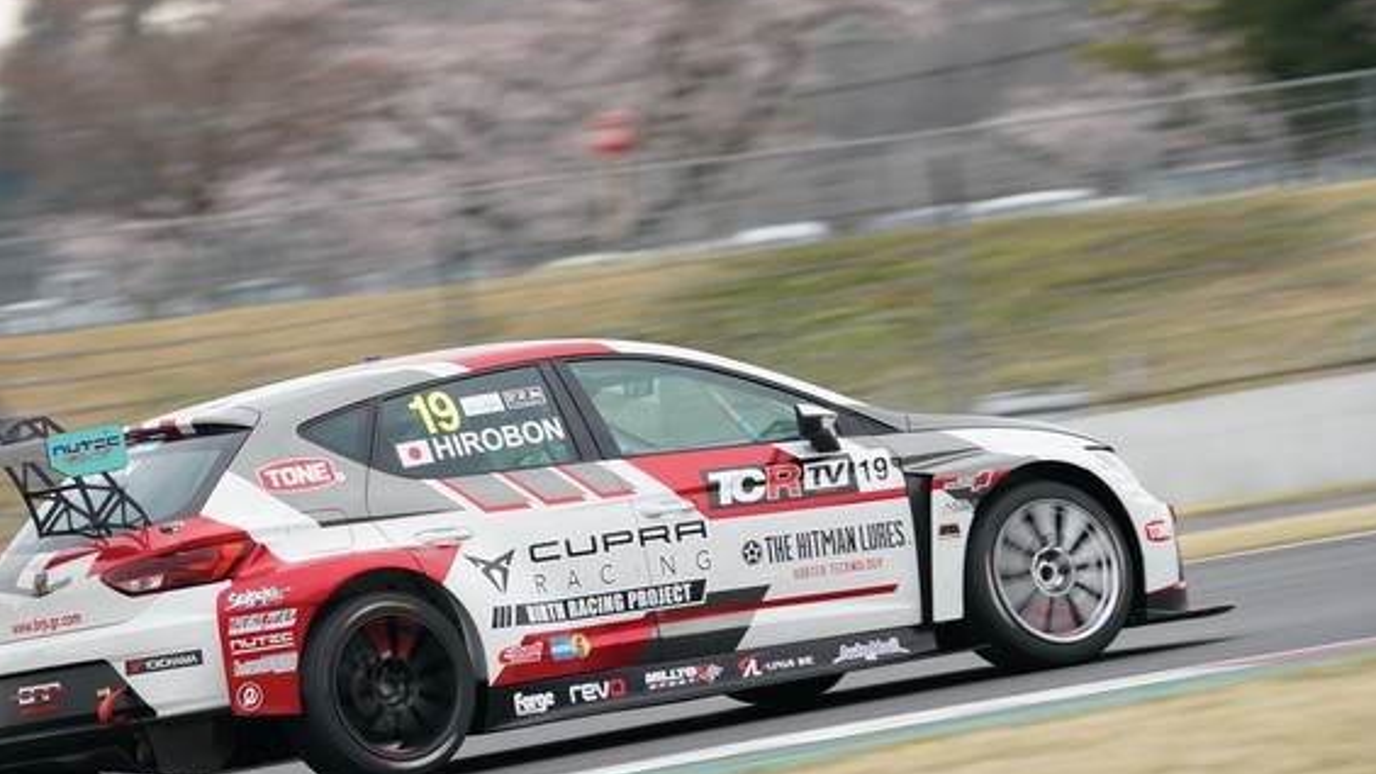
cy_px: 277
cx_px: 641
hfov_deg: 5.7
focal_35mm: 379
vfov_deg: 3.2
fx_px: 13830
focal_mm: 284
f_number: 8
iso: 400
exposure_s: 1/200
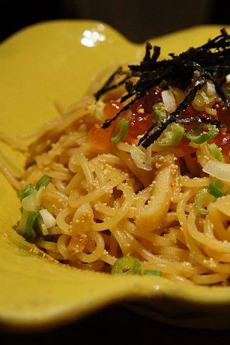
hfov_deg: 18.3
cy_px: 171
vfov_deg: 27.7
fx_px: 700
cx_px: 220
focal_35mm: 73
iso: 1600
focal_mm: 32
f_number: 7.1
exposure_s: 1/25
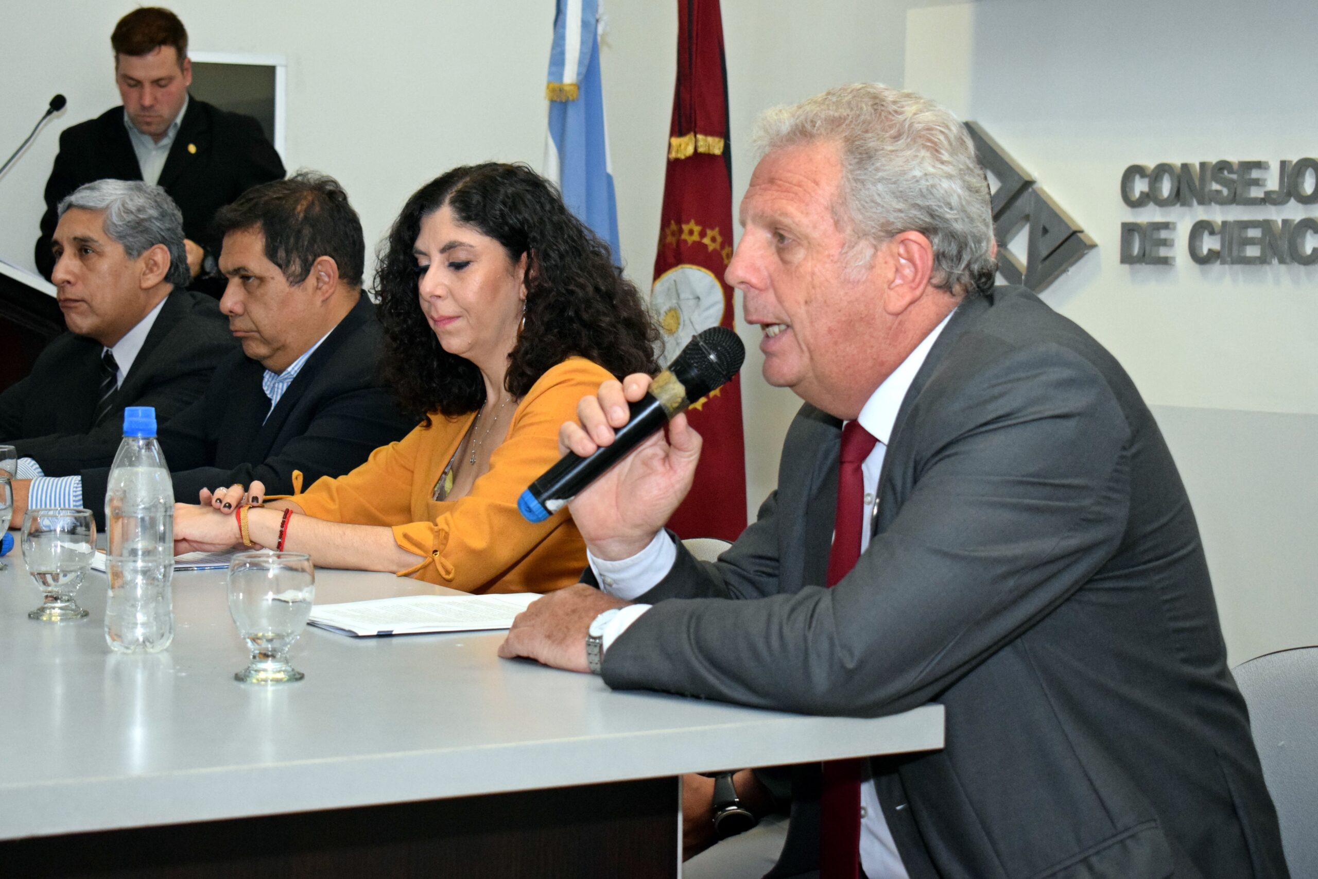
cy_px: 440
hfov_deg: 28.1
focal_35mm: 72
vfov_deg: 18.9
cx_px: 659
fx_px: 2636
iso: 3200
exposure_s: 1/160
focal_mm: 48
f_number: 5.3
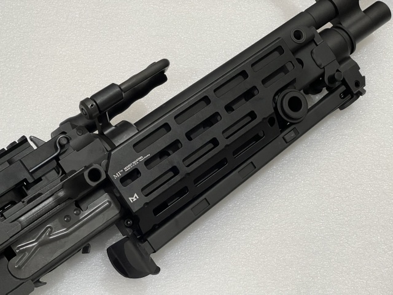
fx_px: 874
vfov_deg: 19.1
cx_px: 196
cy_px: 148
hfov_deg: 25.3
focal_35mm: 77
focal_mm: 9
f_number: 2.8
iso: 400
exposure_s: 1/50
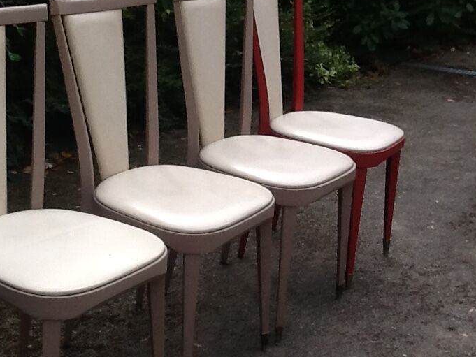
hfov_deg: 31.0
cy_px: 175
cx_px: 159
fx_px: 853
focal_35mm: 62
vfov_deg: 23.7
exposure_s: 1/923
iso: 40
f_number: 2.4
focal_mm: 2.03
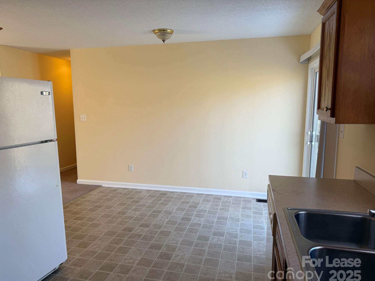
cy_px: 145
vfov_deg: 54.9
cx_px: 180
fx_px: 271
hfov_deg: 69.4
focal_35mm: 25
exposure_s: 1/120
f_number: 1.78
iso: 80
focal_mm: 6.76
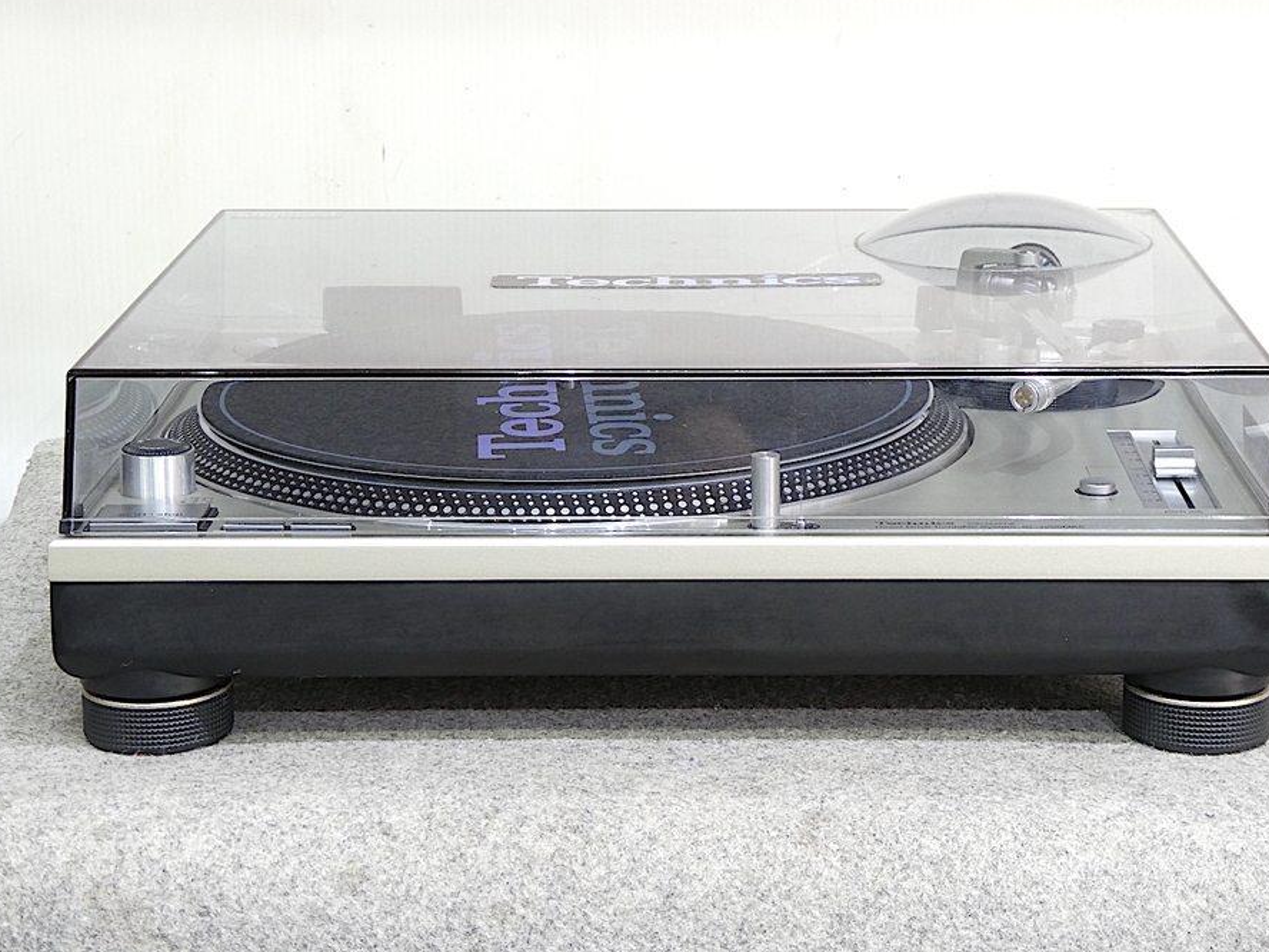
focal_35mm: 80
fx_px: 2933
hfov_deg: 24.4
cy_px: 449
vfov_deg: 18.4
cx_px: 669
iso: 200
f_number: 4.6
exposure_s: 1/6
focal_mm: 13.2
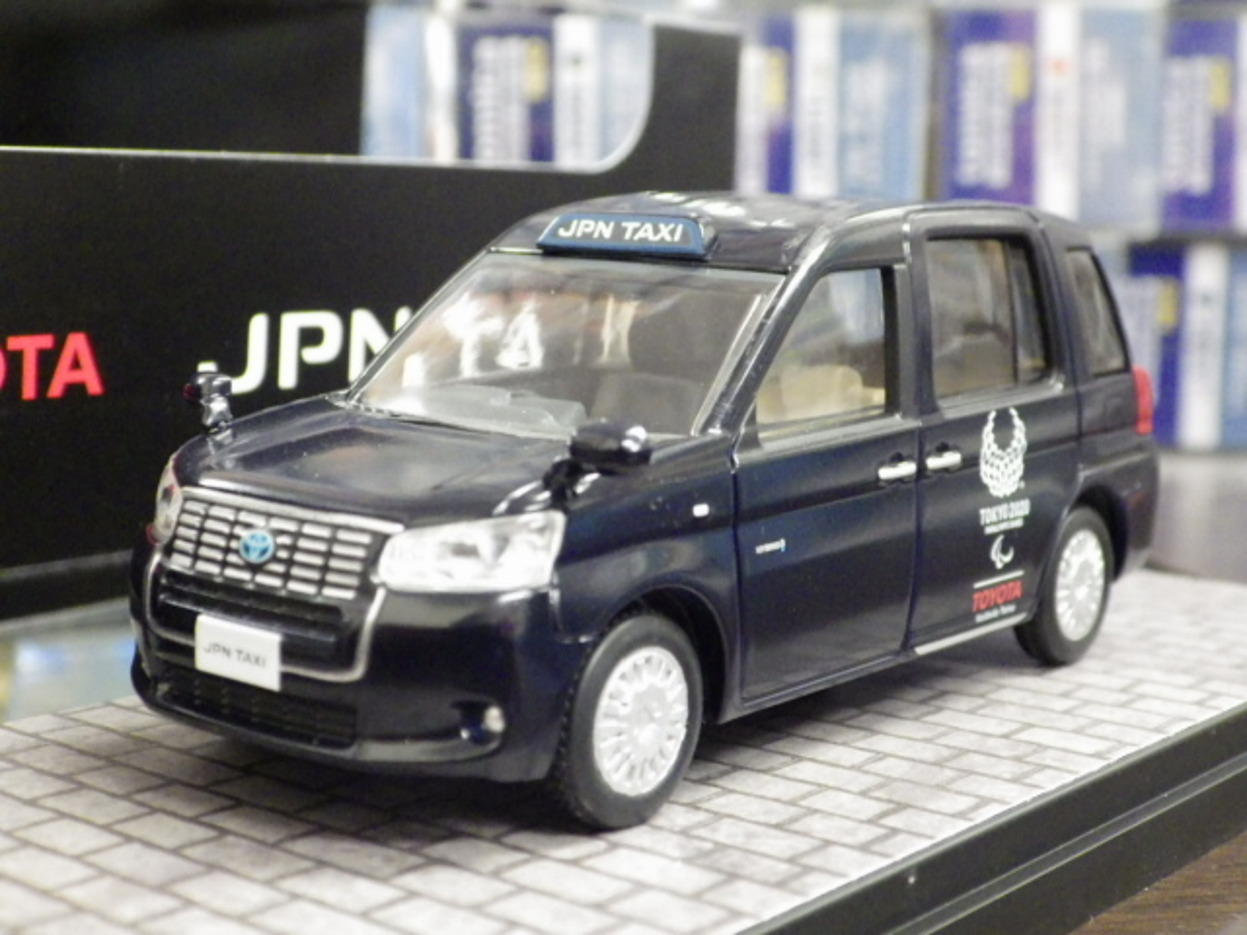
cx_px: 624
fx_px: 2125
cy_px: 468
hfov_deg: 32.7
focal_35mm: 59
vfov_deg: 24.8
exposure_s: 1/20
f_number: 4
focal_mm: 10.7
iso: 1600
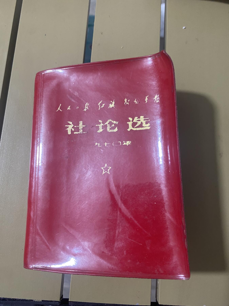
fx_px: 229
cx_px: 114
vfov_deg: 67.3
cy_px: 153
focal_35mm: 26
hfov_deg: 53.1
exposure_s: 1/50
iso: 250
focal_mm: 4.25
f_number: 1.8
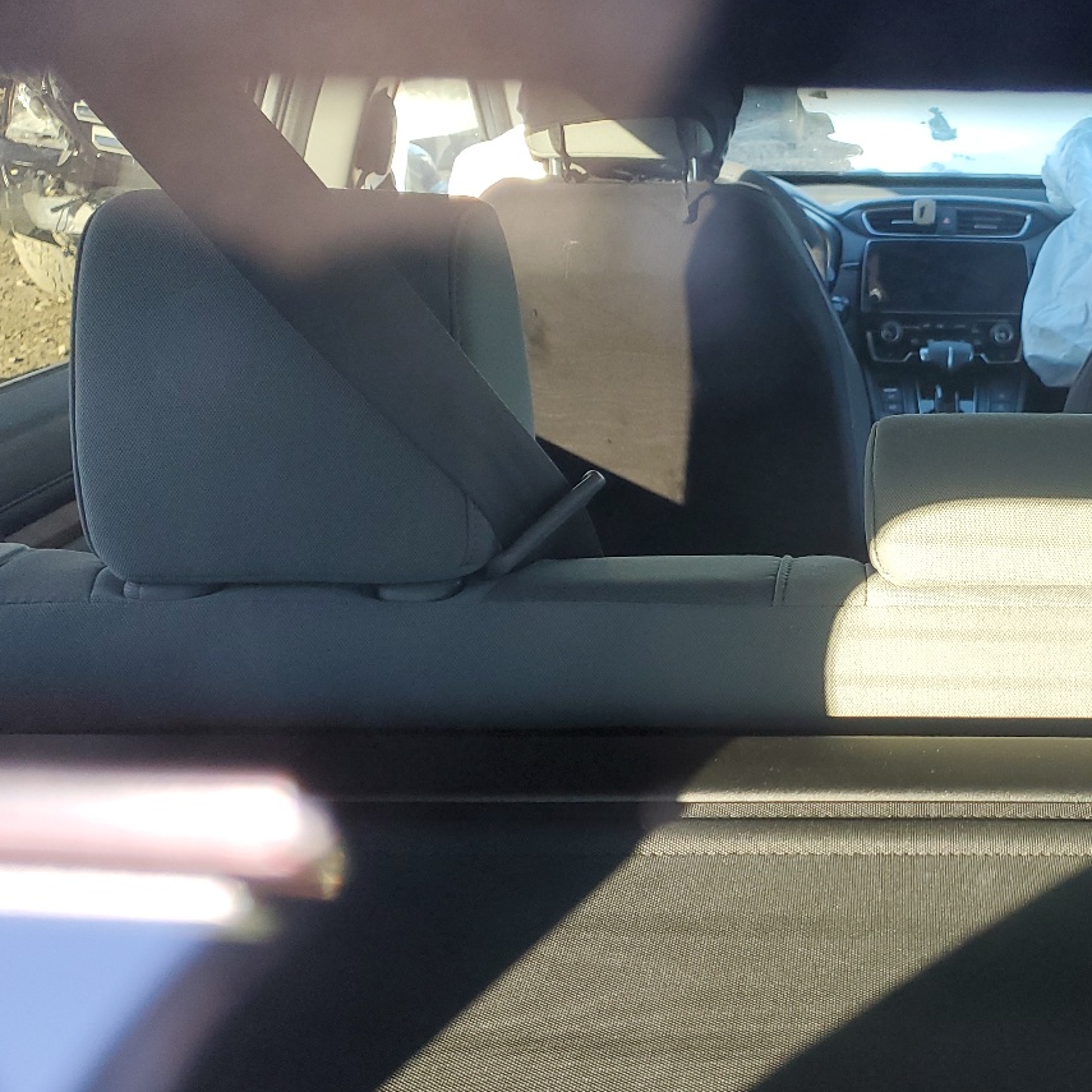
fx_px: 1535
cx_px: 927
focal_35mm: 43
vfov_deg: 39.2
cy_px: 556
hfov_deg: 37.3
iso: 77
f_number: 1.5
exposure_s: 1/60.2
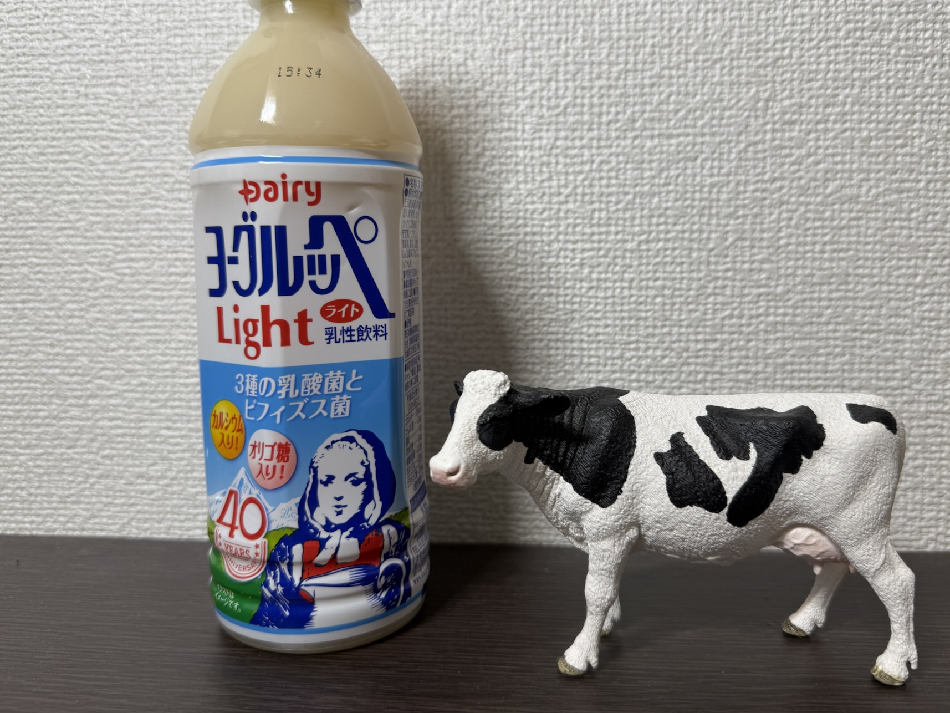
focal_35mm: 28
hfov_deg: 63.4
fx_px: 769
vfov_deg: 49.7
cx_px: 504
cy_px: 335
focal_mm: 6.76
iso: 64
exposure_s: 1/94
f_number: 1.78
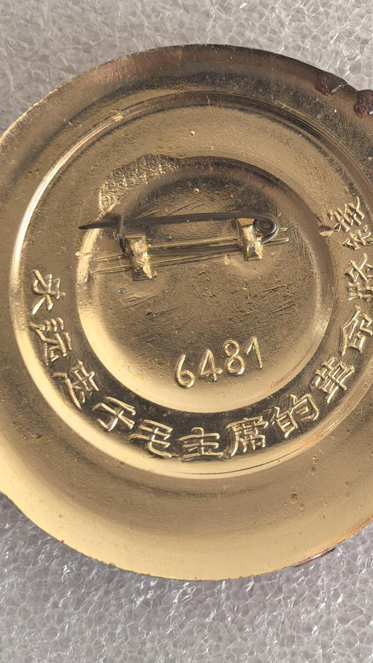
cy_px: 281
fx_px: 2093
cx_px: 209
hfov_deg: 10.2
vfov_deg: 18.0
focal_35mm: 119
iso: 80
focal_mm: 5.75
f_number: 2
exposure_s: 1/100
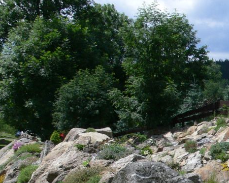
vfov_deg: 15.6
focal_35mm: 96
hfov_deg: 18.6
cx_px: 293
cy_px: 200
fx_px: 651
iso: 100
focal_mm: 7.4
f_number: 6.3
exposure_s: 1/400
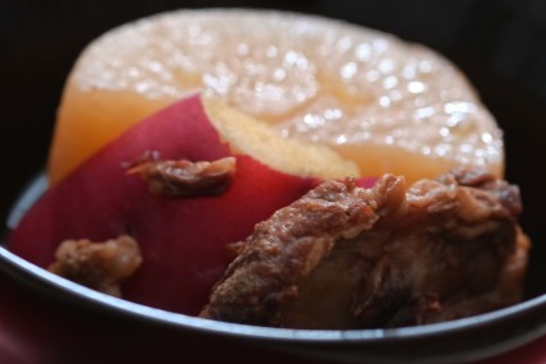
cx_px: 275
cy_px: 192
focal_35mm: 134
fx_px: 2031
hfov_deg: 15.3
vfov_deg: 10.2
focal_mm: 60
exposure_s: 1/15
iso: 1600
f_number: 4
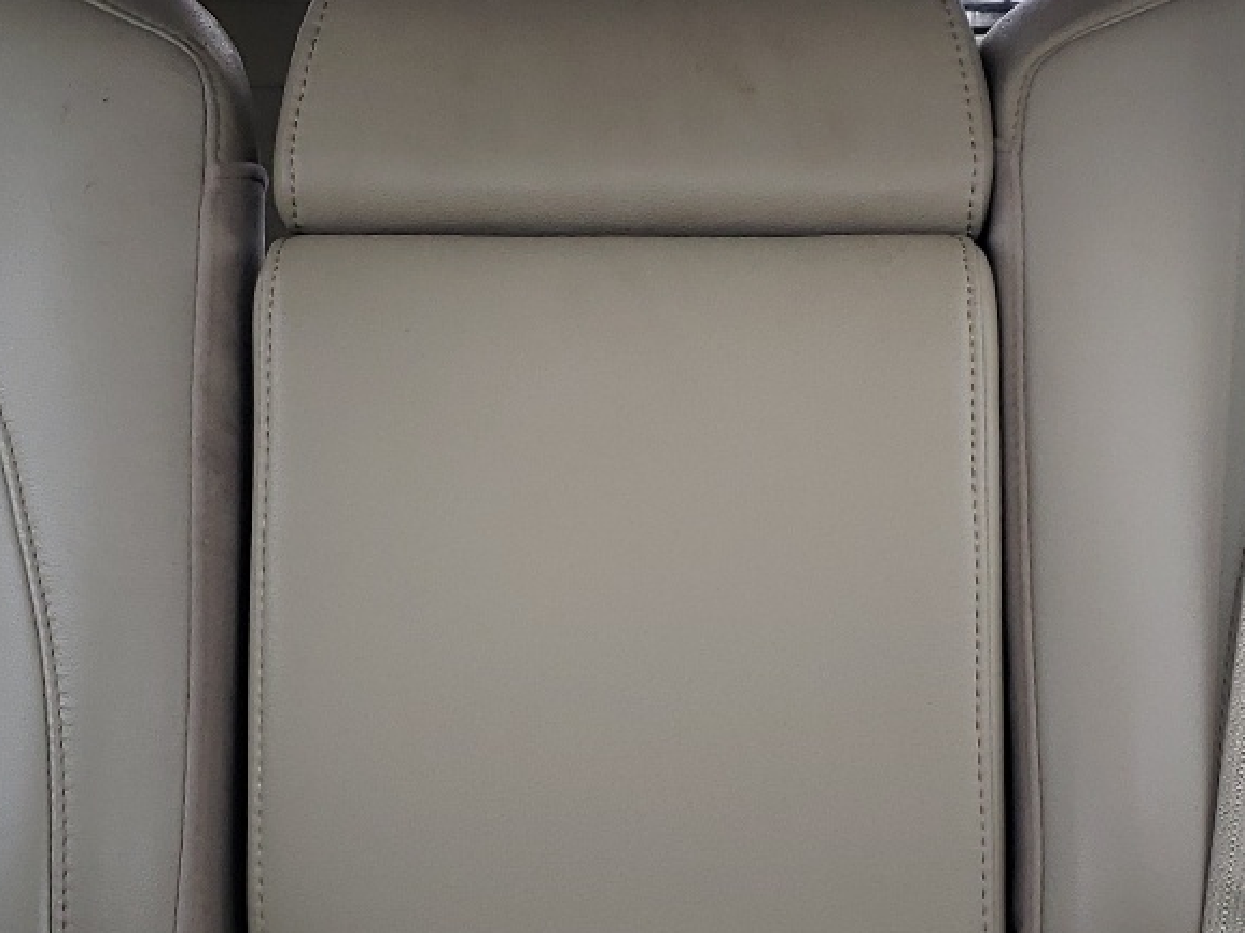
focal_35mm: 72
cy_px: 452
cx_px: 614
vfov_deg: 20.4
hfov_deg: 27.0
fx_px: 2588
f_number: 1.5
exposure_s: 1/50
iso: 89
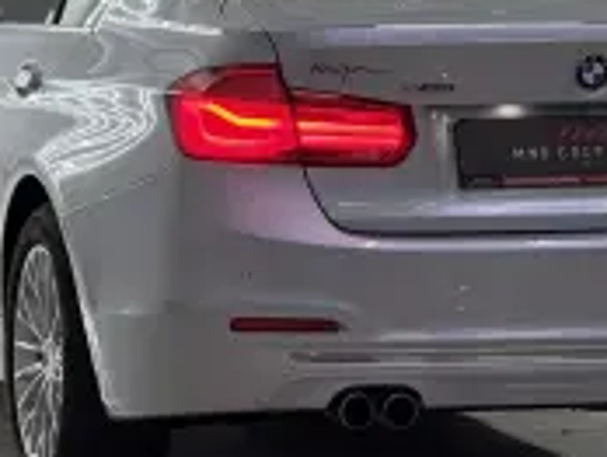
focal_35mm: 248
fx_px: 4355
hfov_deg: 8.0
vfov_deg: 6.0
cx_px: 366
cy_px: 73
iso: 250
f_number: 2.8
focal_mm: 15.66
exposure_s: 1/100
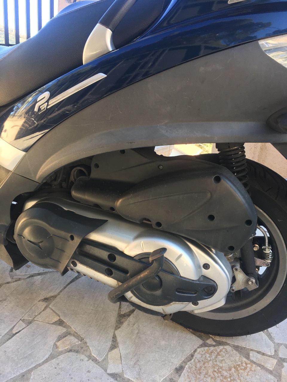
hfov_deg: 48.2
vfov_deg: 61.7
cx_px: 144
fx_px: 321
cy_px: 191
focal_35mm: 29
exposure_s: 1/100
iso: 40
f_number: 2.2
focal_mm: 4.15
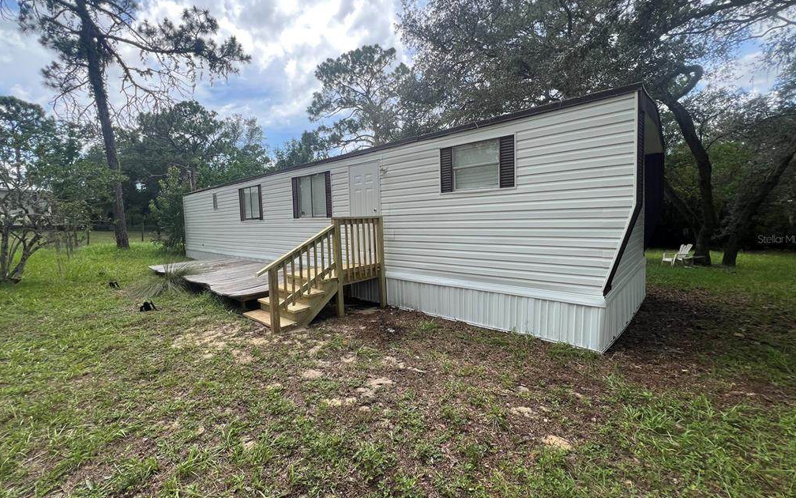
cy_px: 239
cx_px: 401
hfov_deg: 105.3
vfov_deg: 78.6
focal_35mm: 14
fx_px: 304
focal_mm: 1.57
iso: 32
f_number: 1.8
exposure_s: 1/449
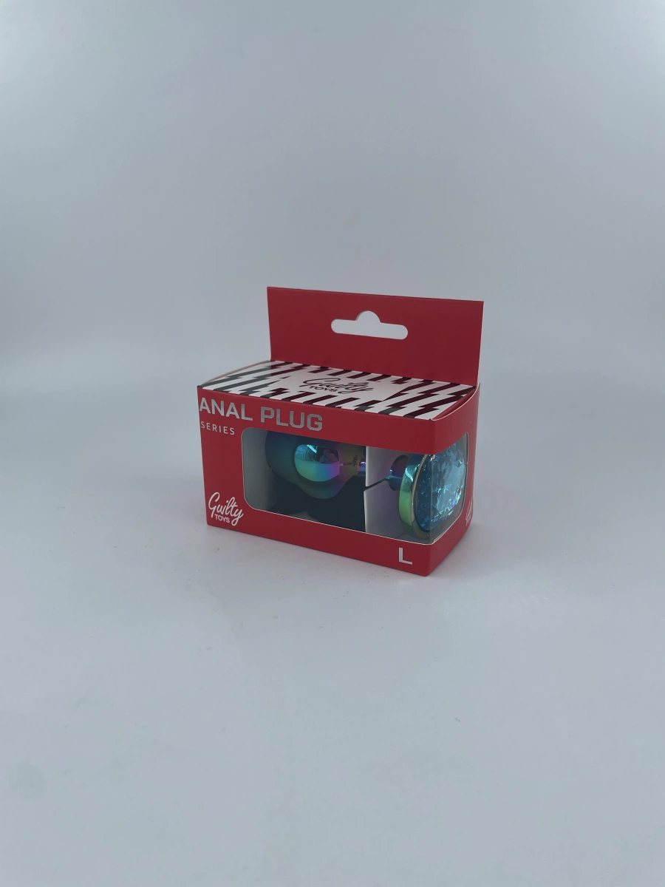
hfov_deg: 53.1
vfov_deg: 67.3
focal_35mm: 26
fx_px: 666
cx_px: 332
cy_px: 444
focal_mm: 4.2
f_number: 1.6
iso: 32
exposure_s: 1/1949
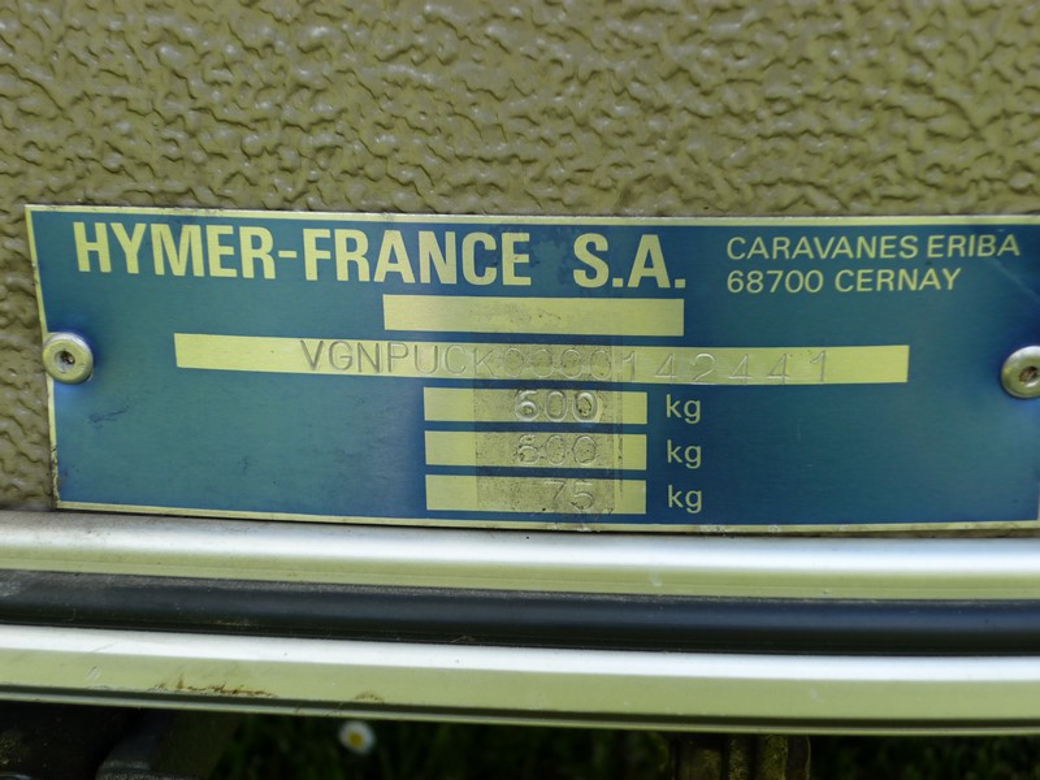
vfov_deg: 22.9
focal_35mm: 64
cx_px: 520
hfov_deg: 30.3
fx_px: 1923
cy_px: 390
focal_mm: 10.6
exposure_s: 1/80
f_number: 3.8
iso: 80
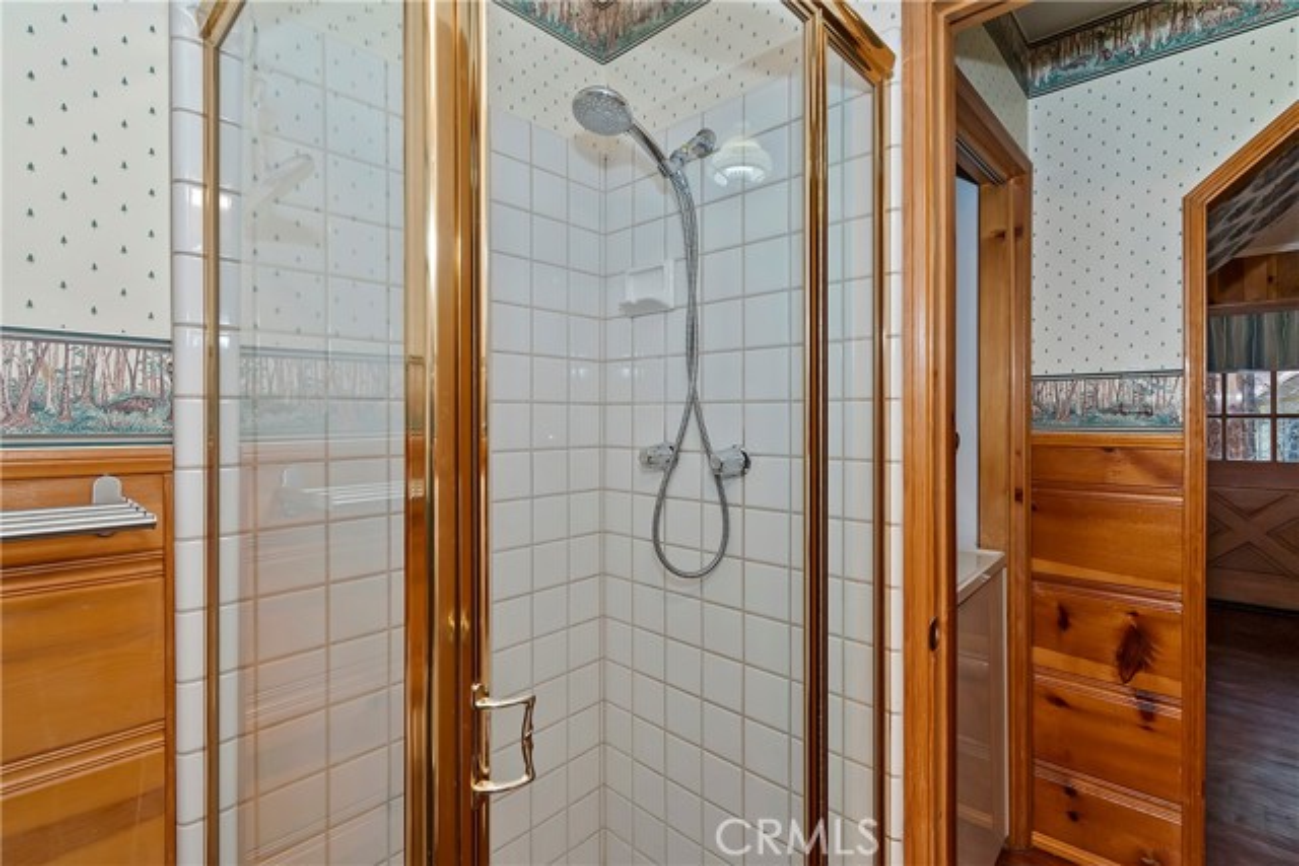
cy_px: 433
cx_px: 650
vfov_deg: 77.4
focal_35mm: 15
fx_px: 541
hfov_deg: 100.4
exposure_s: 1/30
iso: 400
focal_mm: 10
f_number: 8
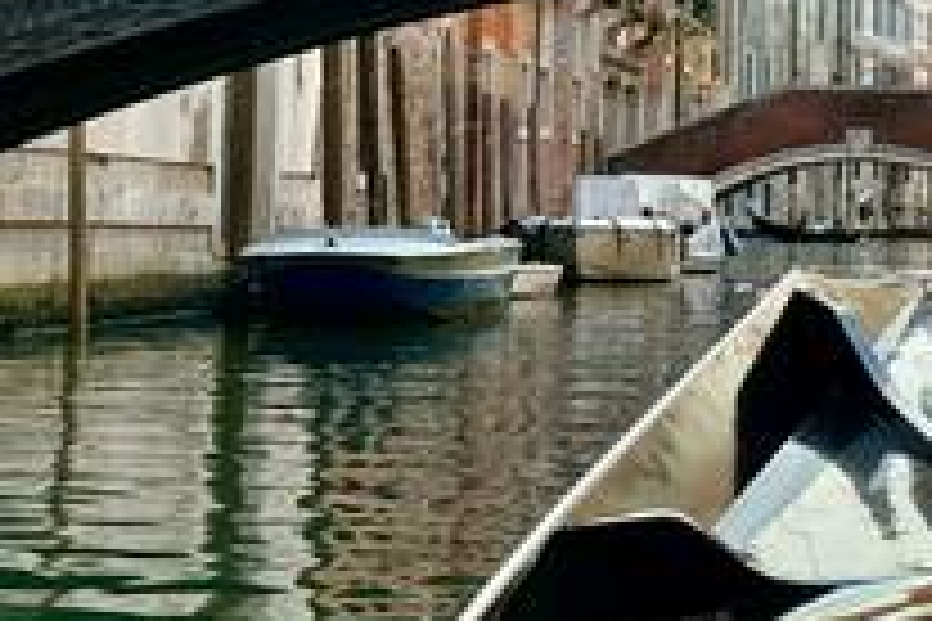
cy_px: -126
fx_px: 3003
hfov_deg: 17.6
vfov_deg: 11.6
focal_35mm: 116
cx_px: 644
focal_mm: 6.76
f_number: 1.78
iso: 100
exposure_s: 1/2494
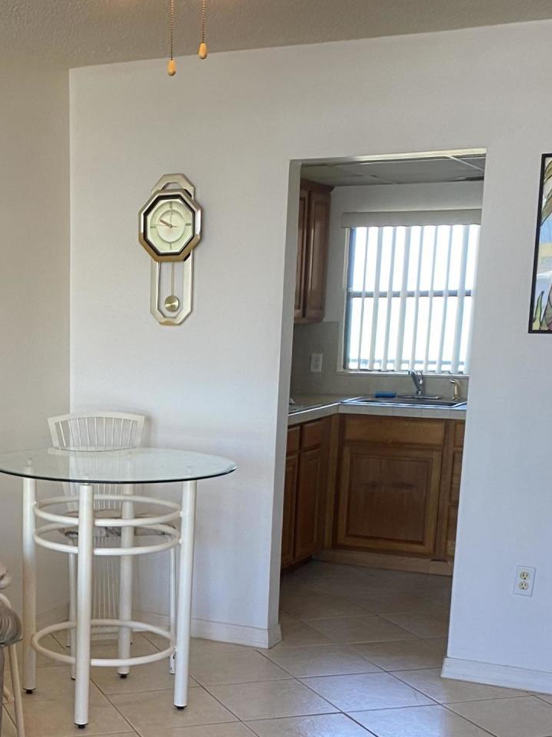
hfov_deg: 26.4
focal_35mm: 54
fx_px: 1148
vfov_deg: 34.5
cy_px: 584
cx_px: 86
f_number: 1.8
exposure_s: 1/60
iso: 80
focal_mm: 4.25
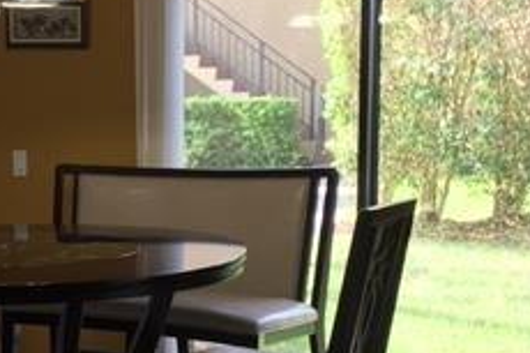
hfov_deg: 23.4
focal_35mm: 84
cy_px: 298
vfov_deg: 16.1
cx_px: 25
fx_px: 1236
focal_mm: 4.15
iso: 25
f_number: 2.2
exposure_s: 1/40
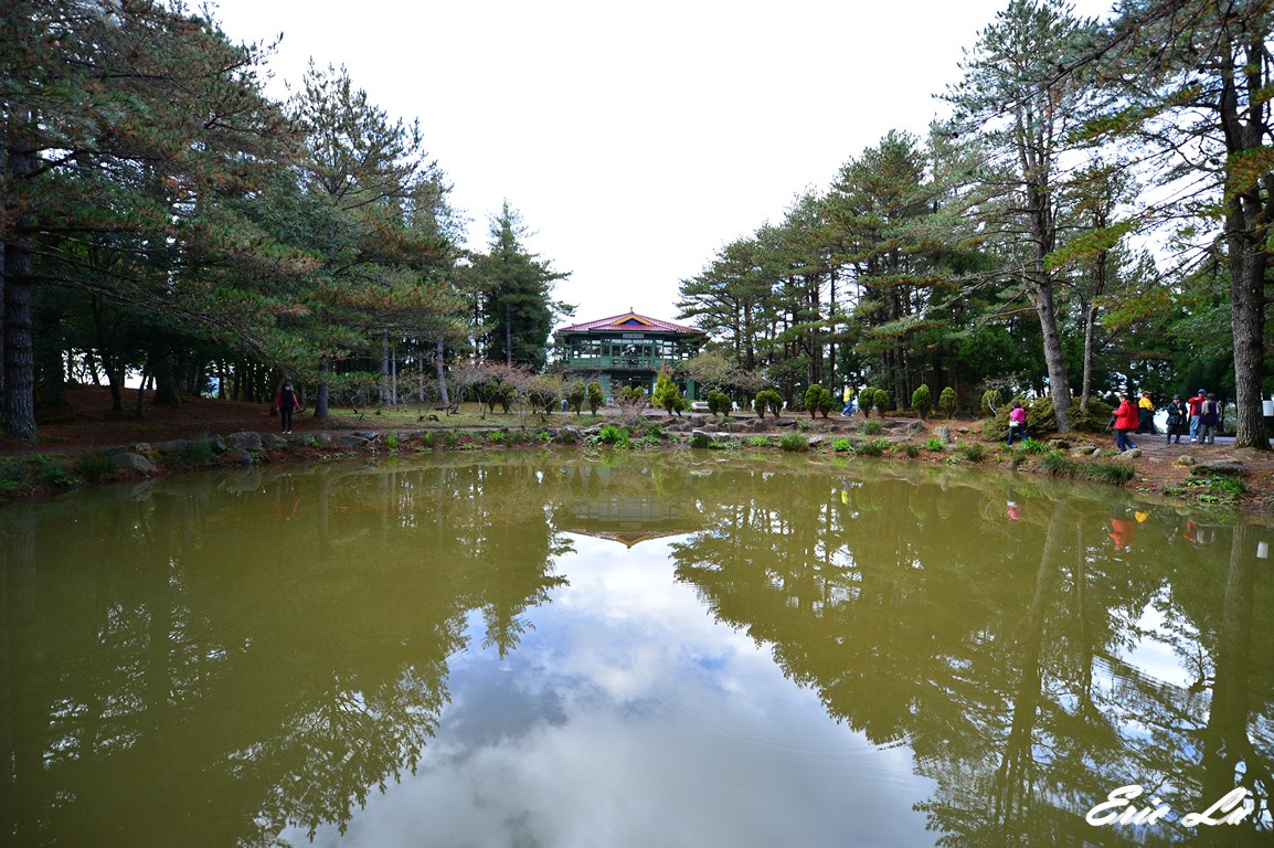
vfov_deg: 81.1
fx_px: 495
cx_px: 637
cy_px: 424
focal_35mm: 14
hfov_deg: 104.3
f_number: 2.8
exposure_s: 1/80
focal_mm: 14
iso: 100
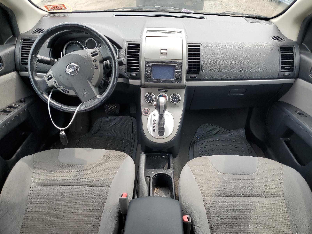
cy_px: 117
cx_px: 156
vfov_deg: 53.1
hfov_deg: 67.3
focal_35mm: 26
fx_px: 234
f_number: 1.5
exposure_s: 1/312
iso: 50
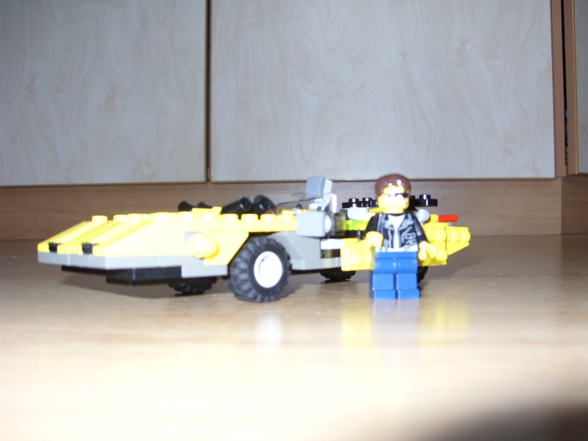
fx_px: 679
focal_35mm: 40
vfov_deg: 36.0
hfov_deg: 46.8
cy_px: 227
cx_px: 304
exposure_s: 1/30
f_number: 2.8
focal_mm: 6.3
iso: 100
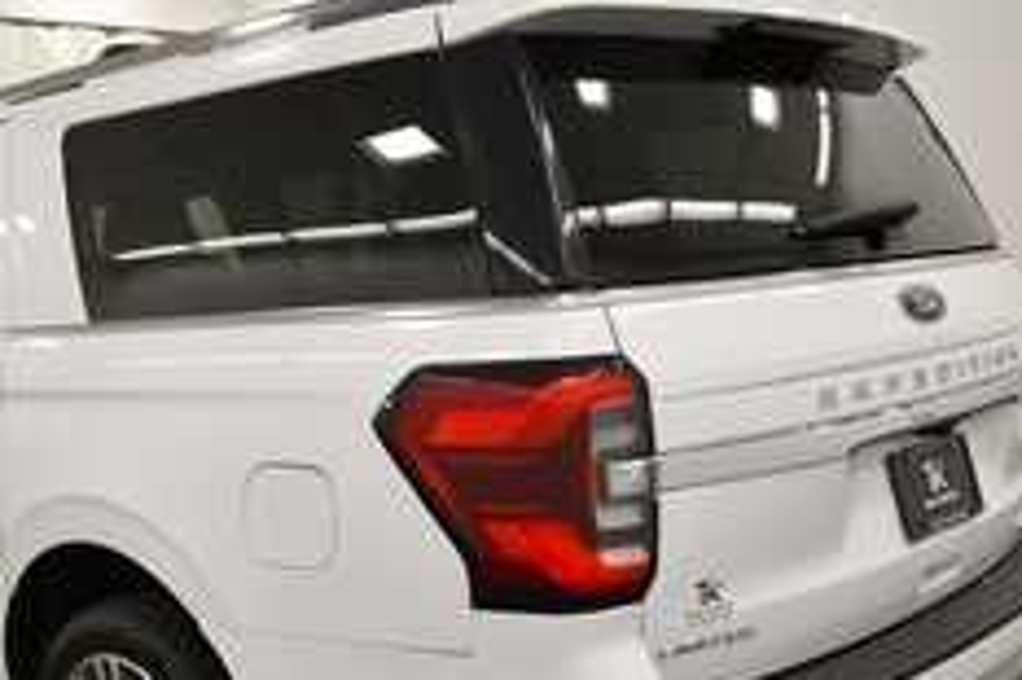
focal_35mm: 43
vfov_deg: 30.6
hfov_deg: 44.6
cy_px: 507
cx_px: 316
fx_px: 1220
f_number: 5.3
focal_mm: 17
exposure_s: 1/250
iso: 800
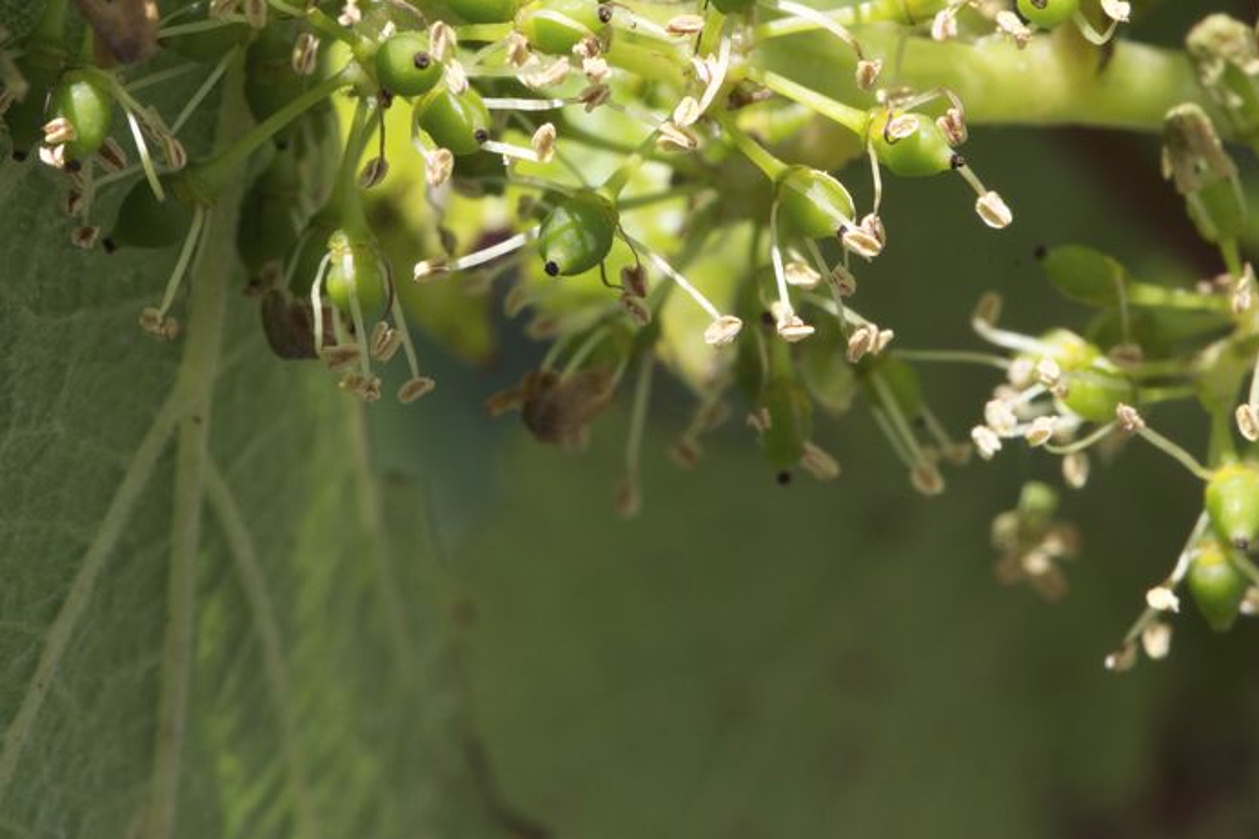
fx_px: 6784
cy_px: 102
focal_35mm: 194
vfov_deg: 7.1
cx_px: 698
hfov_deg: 10.6
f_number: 22
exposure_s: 1/125
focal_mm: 105
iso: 800
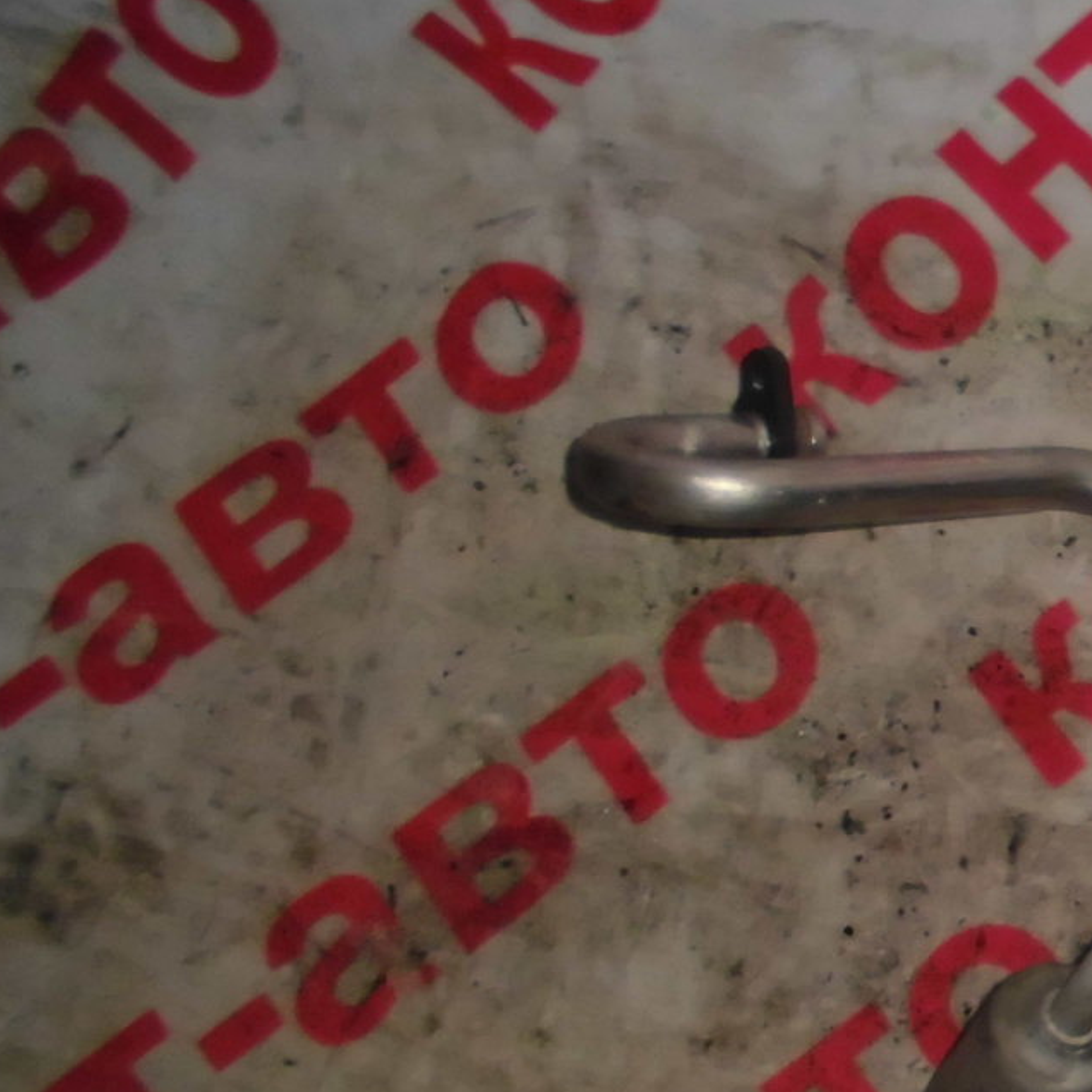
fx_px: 2641
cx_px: 1629
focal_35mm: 74
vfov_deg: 23.3
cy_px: 697
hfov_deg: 20.2
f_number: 3.5
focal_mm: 4.6
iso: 200
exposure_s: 1/60
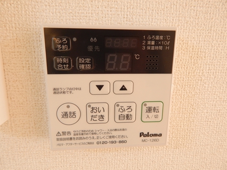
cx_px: 114
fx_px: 151
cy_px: 85
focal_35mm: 23
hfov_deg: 73.9
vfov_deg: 58.9
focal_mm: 4
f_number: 3
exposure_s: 1/30
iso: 250
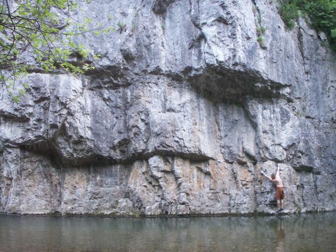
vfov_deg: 38.7
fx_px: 359
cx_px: 168
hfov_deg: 50.1
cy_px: 126
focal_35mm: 37
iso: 160
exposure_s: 1/40
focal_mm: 7.7
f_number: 3.5
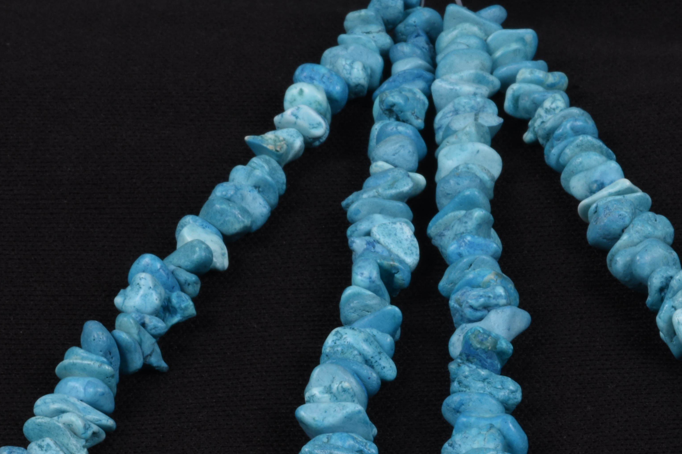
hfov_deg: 6.1
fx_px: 6440
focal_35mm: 340
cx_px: 412
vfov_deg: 4.0
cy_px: 443
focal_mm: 116
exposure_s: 1/125
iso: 250
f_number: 32
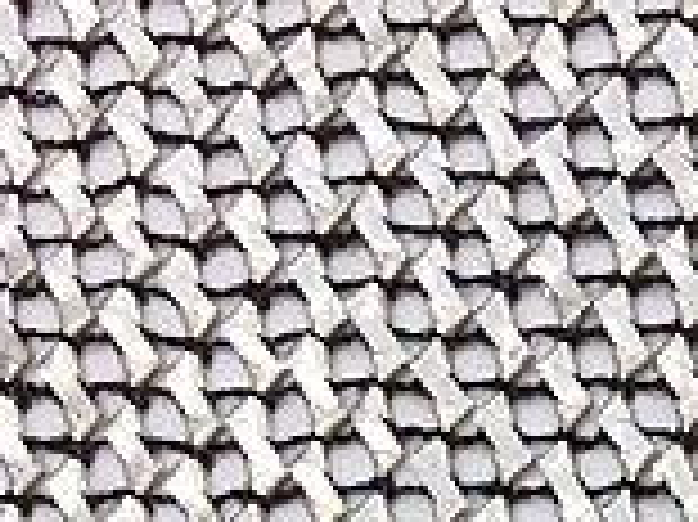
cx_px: 1099
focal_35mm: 120
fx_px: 2418
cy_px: 972
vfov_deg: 11.4
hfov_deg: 15.0
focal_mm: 3.3
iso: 32
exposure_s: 1/60
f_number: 2.4
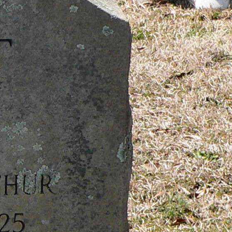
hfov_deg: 8.3
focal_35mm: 200
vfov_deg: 8.7
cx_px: -229
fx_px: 1517
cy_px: 198
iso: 80
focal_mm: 8.1
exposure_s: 1/500
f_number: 4
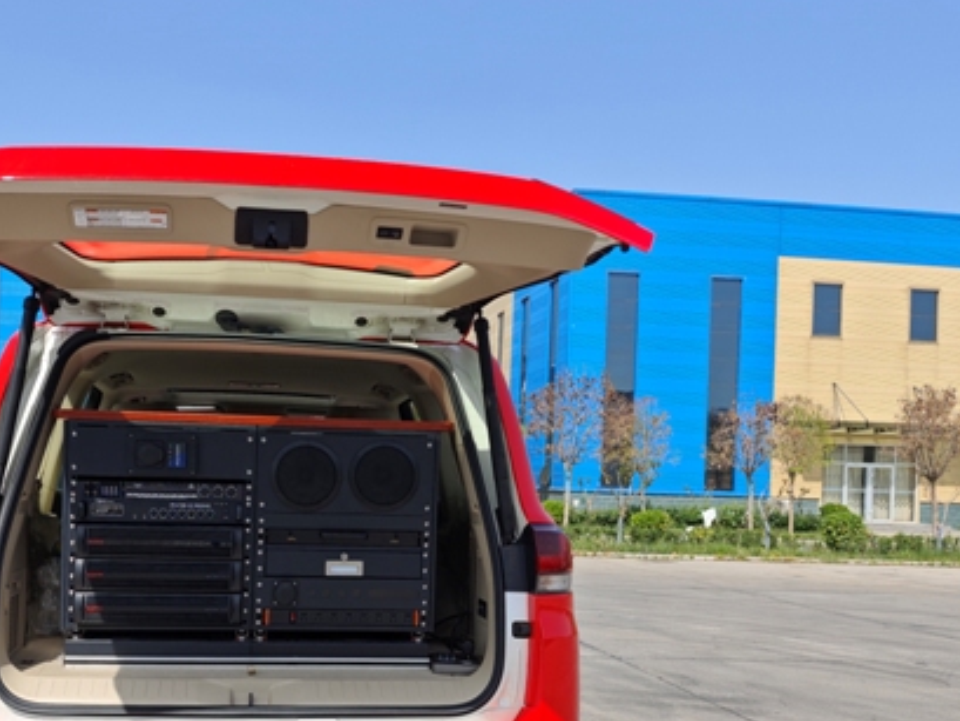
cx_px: 347
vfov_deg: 39.1
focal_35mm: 36
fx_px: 999
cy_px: 491
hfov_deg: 50.7
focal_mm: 6.55
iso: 50
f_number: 1.6
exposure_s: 1/2384
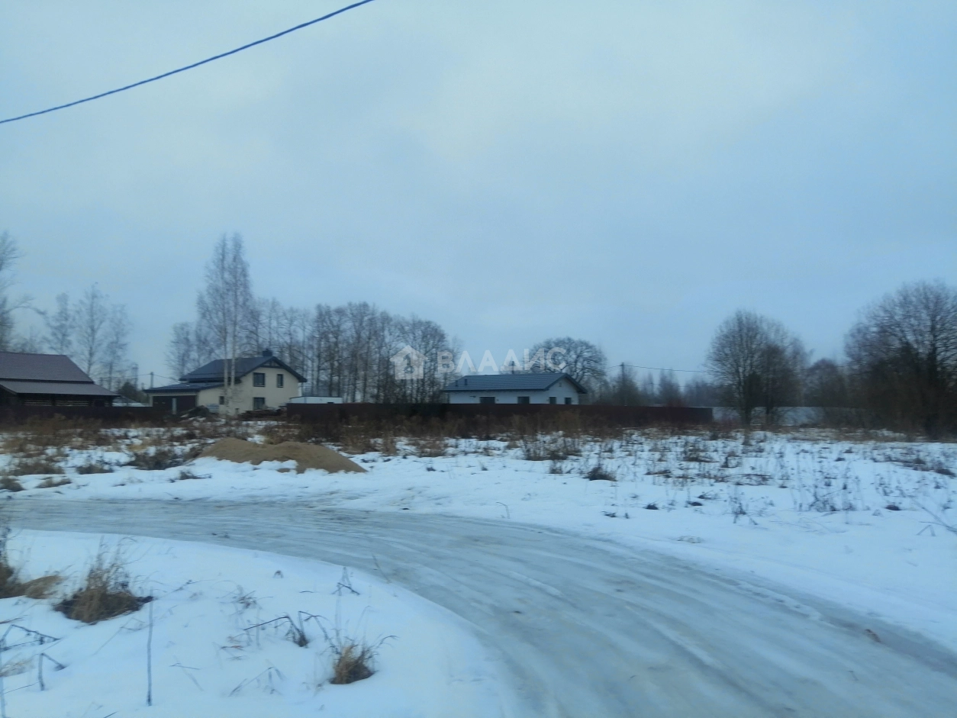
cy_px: 359
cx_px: 478
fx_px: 747
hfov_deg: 65.3
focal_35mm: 27
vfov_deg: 51.4
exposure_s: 1/227
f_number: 1.8
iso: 50
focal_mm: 3.95
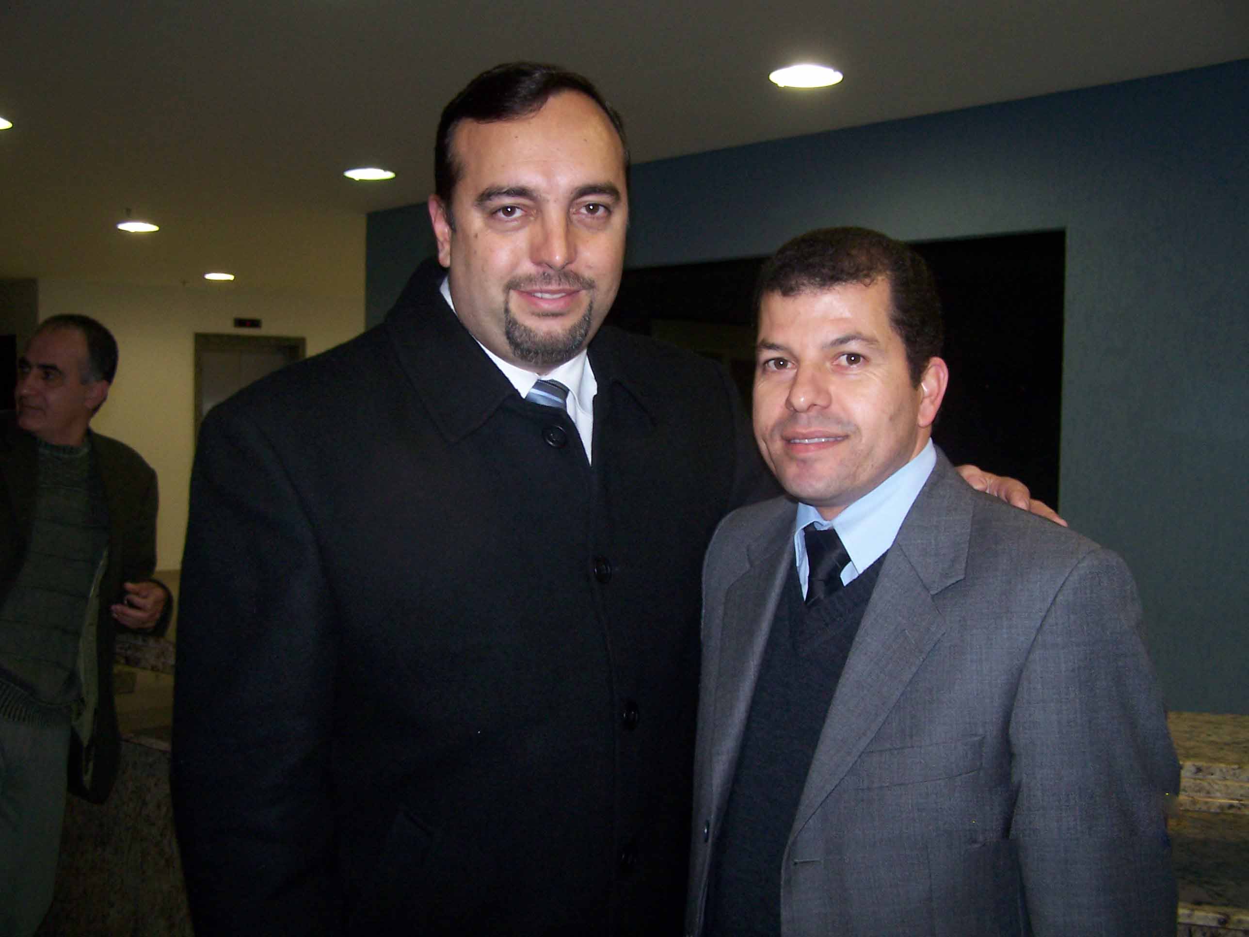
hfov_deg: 49.0
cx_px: 624
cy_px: 468
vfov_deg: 37.7
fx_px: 1371
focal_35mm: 38
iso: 140
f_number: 2.8
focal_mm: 6.3
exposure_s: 1/60
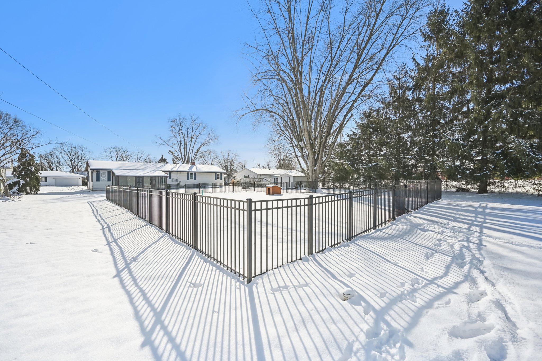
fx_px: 211
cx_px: 271
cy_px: 180
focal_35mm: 14
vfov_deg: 81.1
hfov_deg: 104.3
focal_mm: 14
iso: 400
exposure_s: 1/6000
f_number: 4
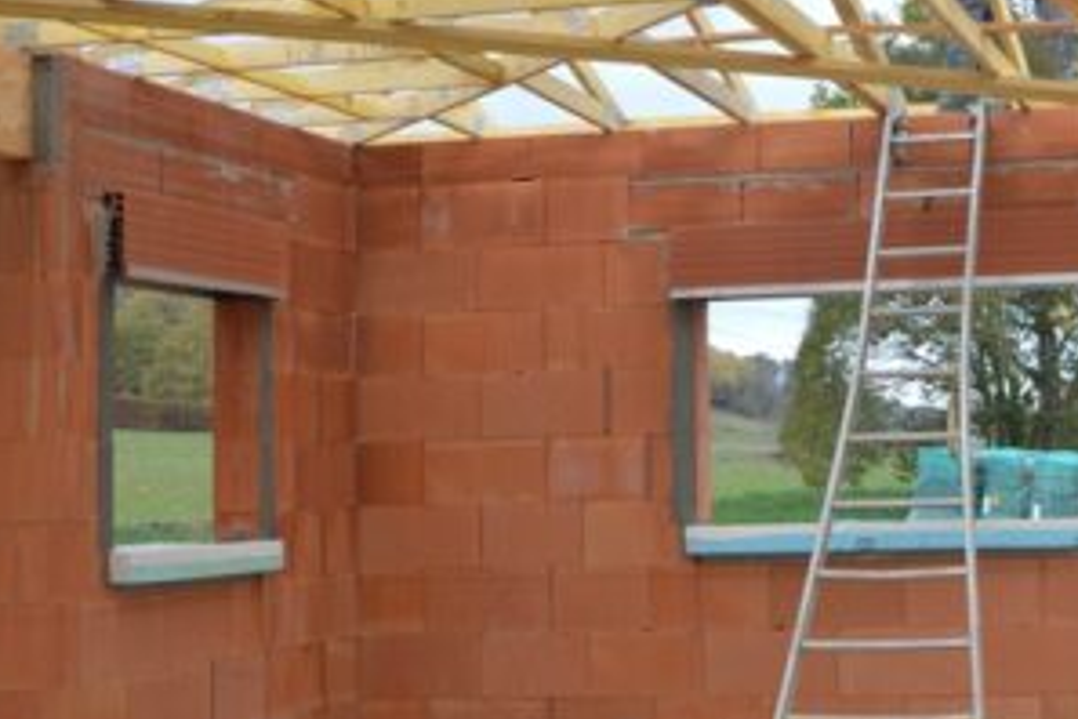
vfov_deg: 19.2
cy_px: 271
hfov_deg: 27.3
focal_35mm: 71
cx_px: 1005
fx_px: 2126
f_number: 5.6
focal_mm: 22
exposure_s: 1/125
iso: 110
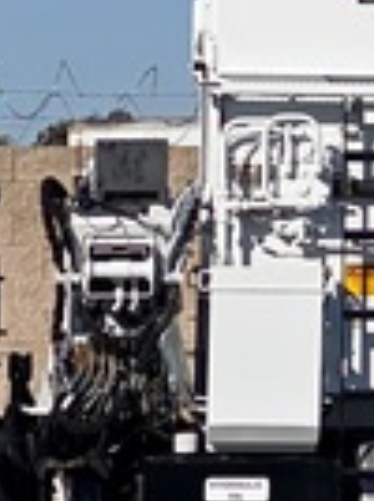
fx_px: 4379
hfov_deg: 4.8
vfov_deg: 6.5
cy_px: -196
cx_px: 658
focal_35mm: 303
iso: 25
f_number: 2
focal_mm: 6
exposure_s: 1/5319
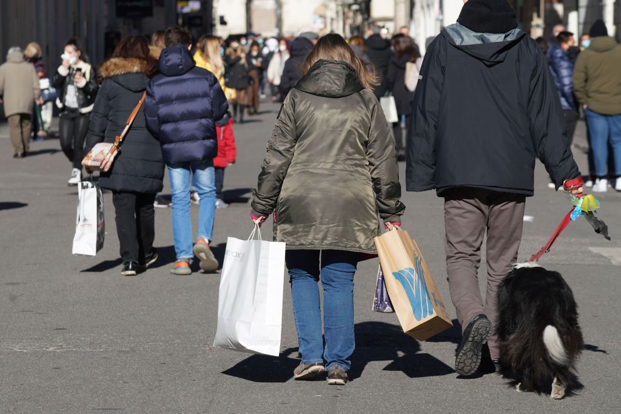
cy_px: 207
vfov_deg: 8.4
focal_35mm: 164
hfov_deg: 12.5
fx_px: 2829
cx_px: 310
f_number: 8
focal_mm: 164
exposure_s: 1/250
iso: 100
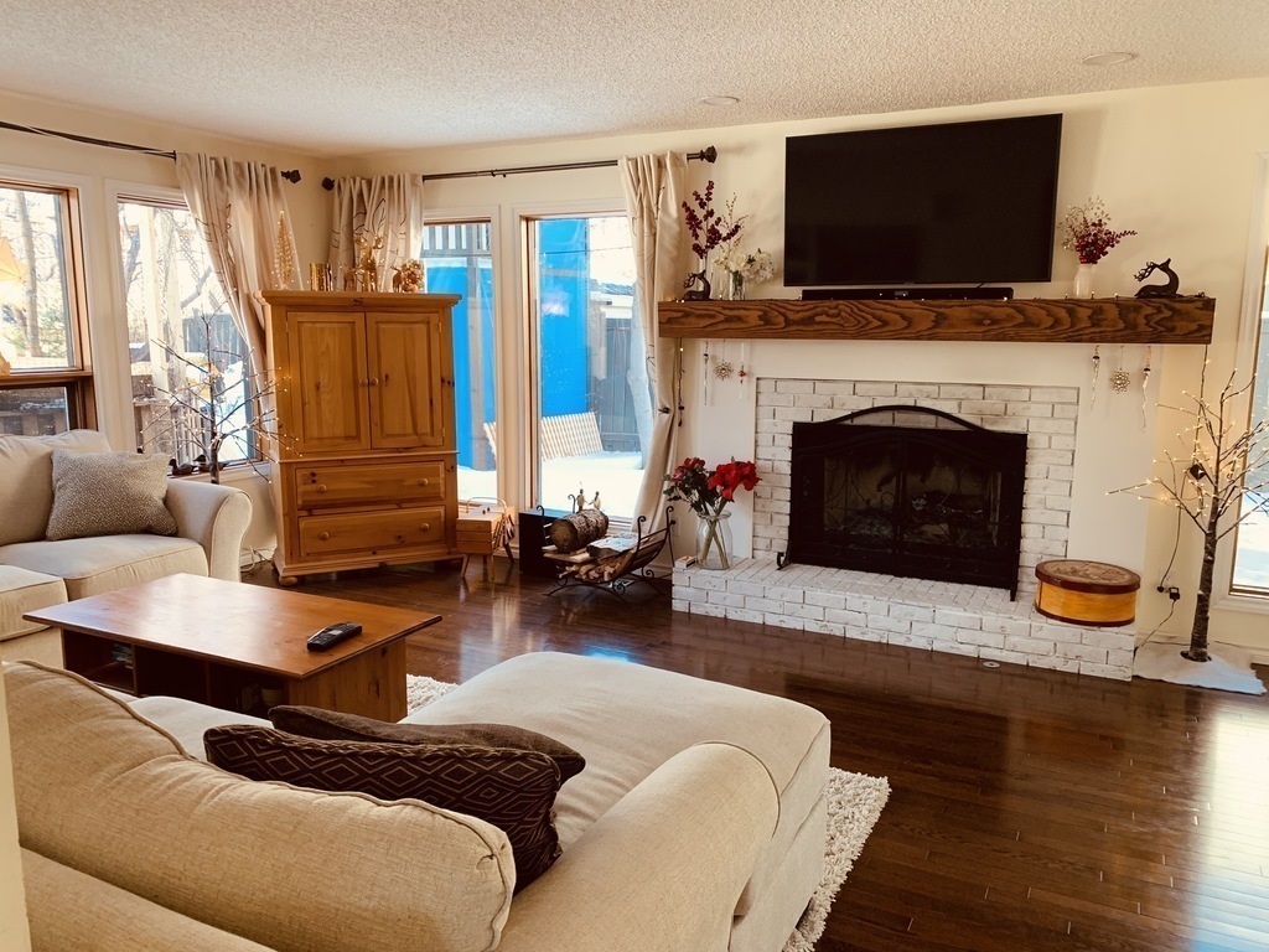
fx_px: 953
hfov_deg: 67.3
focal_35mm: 26
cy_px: 476
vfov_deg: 53.1
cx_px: 634
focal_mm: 4.25
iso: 100
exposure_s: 1/72
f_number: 1.8
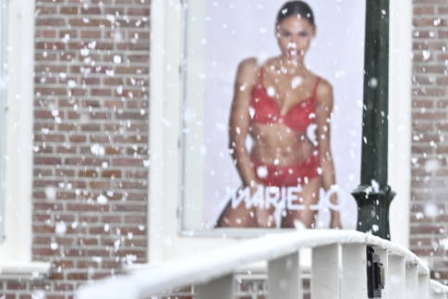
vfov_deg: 3.4
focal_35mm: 404
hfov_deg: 5.0
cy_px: 202
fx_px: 5026
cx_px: 755
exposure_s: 1/160
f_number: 4.5
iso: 2000
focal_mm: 102
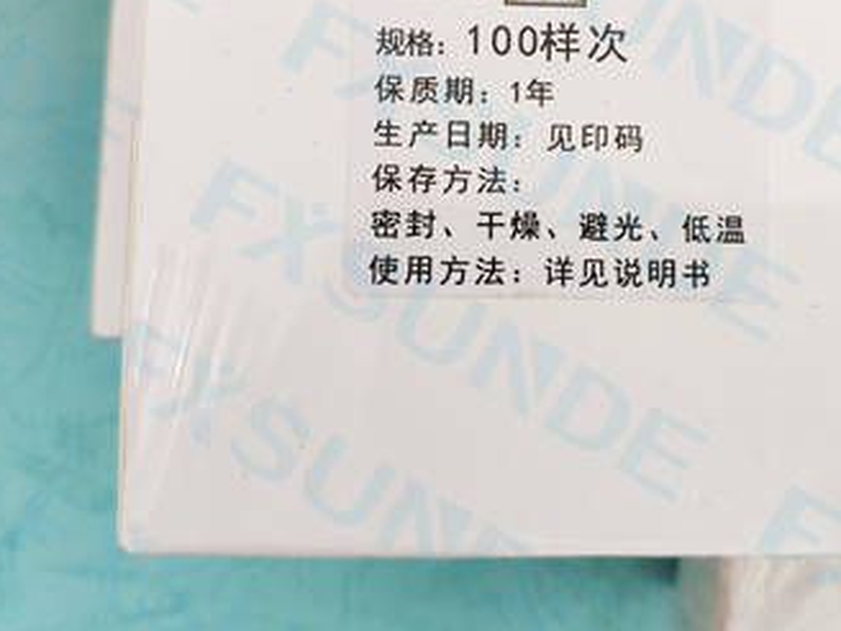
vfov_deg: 43.0
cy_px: 171
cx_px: 544
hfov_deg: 55.9
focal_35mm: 32
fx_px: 777
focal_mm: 4.22
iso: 512
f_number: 1.8
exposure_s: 1/100
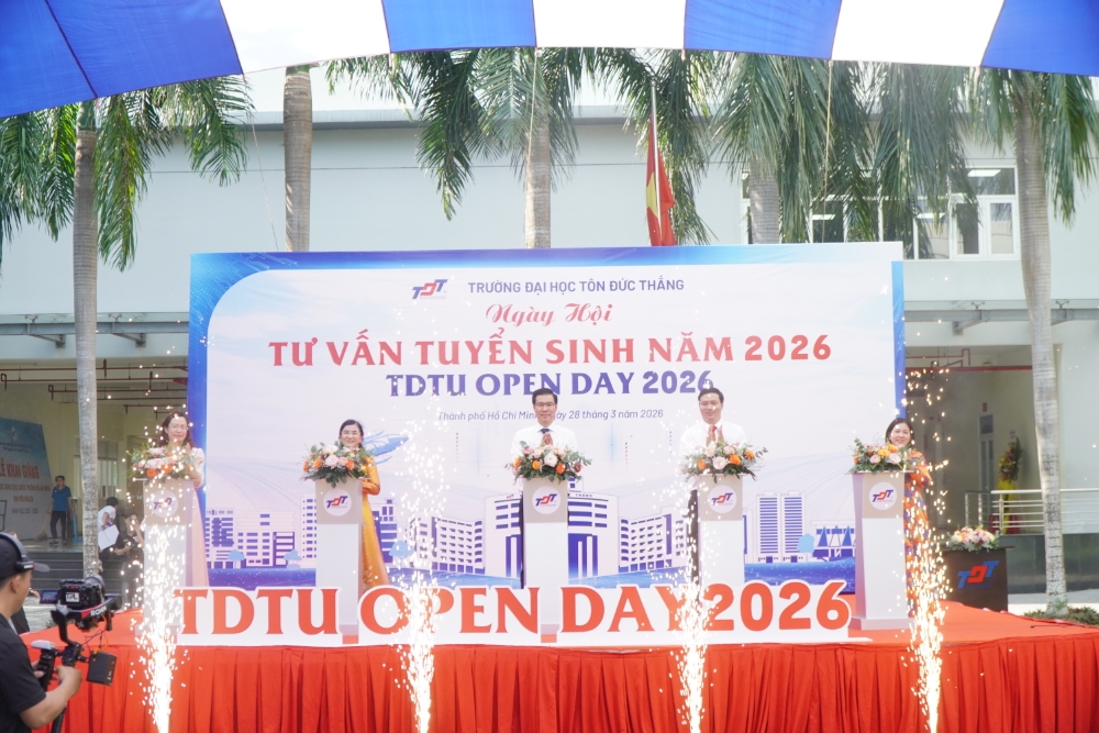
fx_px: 1420
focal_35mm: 46
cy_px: 366
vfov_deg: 29.0
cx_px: 550
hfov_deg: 42.3
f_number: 4
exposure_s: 1/500
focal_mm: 31
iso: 400
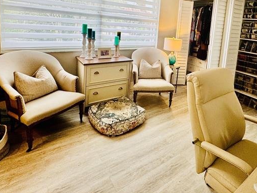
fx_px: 163
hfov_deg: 75.2
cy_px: 44
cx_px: 159
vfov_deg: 57.4
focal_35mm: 22
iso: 100
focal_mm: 2.22
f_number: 2.2
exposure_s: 1/120
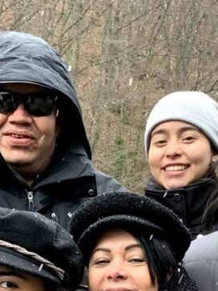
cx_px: 106
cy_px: 384
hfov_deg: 14.2
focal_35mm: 104
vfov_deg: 17.6
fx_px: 873
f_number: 1.8
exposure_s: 1/90
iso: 100
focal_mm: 4.25
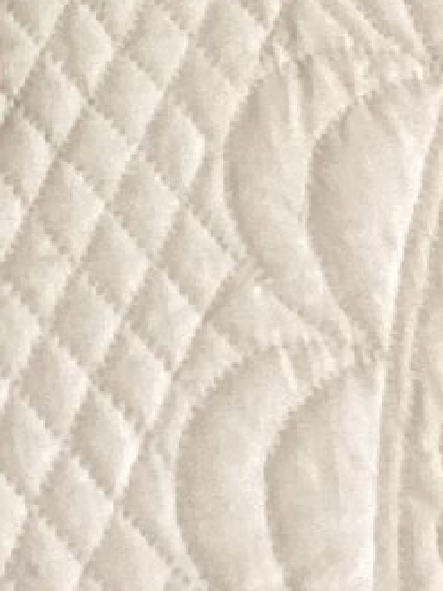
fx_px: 4098
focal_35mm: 240
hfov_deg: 5.7
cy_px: -1309
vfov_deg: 7.2
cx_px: -961
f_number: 2.4
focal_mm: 3.3
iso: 100
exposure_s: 1/60
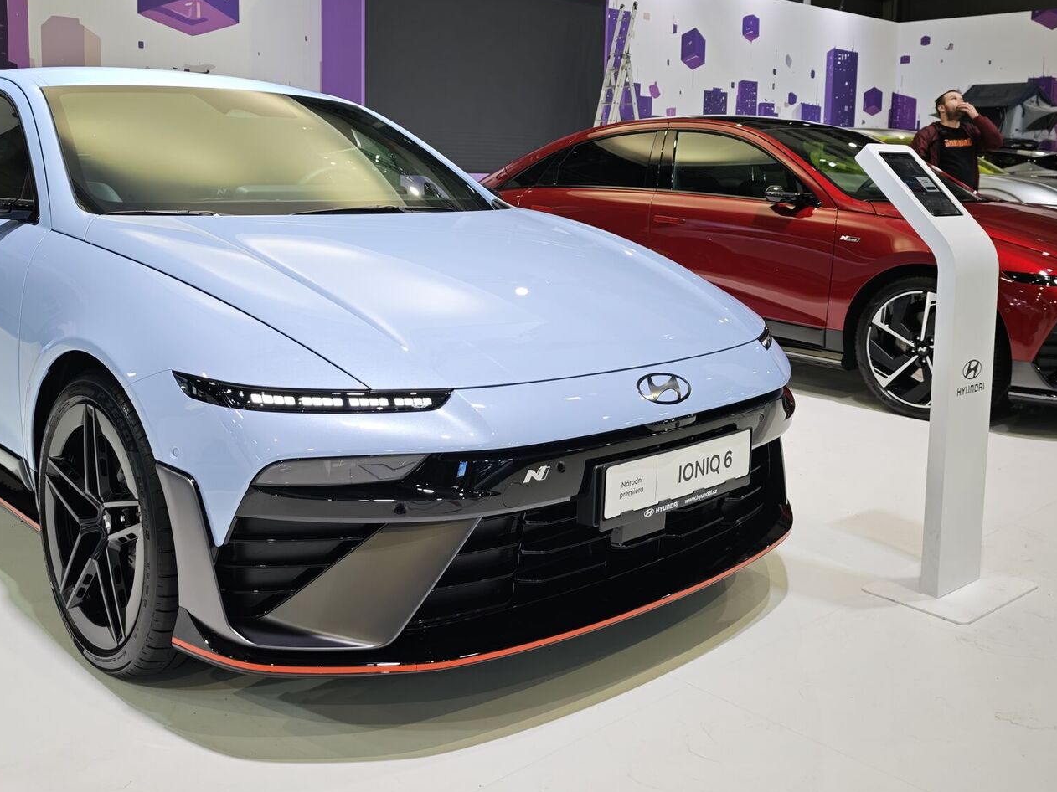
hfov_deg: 52.6
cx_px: 485
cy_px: 273
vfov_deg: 40.3
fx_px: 1069
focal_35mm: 35
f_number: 1.63
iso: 160
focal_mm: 8.72
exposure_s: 1/100
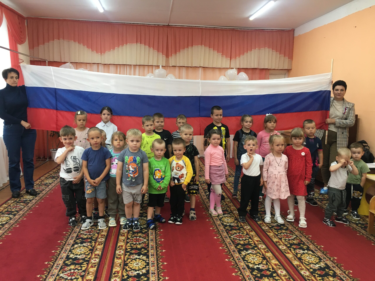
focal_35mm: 29
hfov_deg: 61.7
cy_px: 140
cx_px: 188
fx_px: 314
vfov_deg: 48.2
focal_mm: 4.15
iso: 50
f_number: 2.2
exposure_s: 1/33
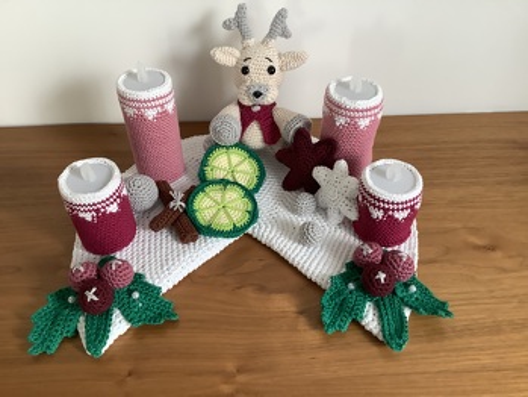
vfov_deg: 45.5
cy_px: 198
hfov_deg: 58.3
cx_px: 264
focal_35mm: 31
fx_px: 473
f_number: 2.4
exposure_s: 1/50
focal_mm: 3.3
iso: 160
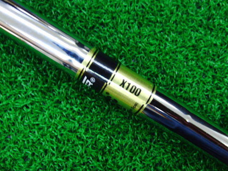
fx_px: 244
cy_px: 86
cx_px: 114
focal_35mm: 37
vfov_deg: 38.7
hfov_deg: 50.1
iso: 400
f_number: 3.6
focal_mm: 6.42
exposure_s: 1/40
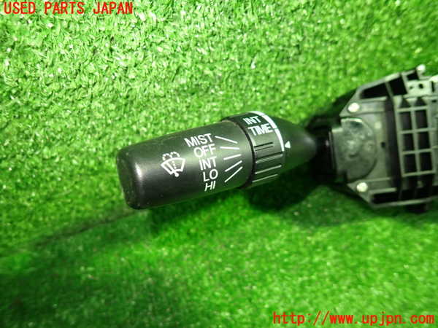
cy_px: 164
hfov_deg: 69.4
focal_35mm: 25
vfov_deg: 54.9
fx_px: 316
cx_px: 219
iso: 320
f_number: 2
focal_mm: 4.5
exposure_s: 1/30
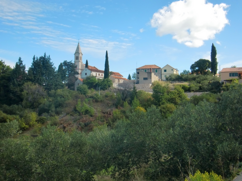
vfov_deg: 37.7
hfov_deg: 49.0
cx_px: 121
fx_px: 266
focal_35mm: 38
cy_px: 90
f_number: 8.9
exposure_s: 1/160
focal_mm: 6.66
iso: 100
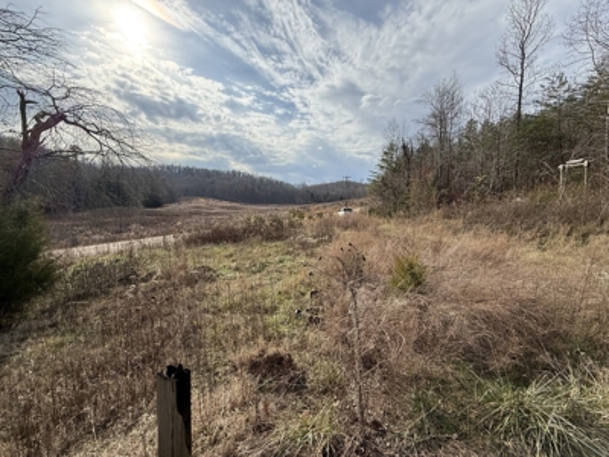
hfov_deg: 102.1
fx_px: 246
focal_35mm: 14
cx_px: 304
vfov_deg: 85.7
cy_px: 228
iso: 50
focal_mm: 2.22
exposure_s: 1/2320
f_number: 2.2
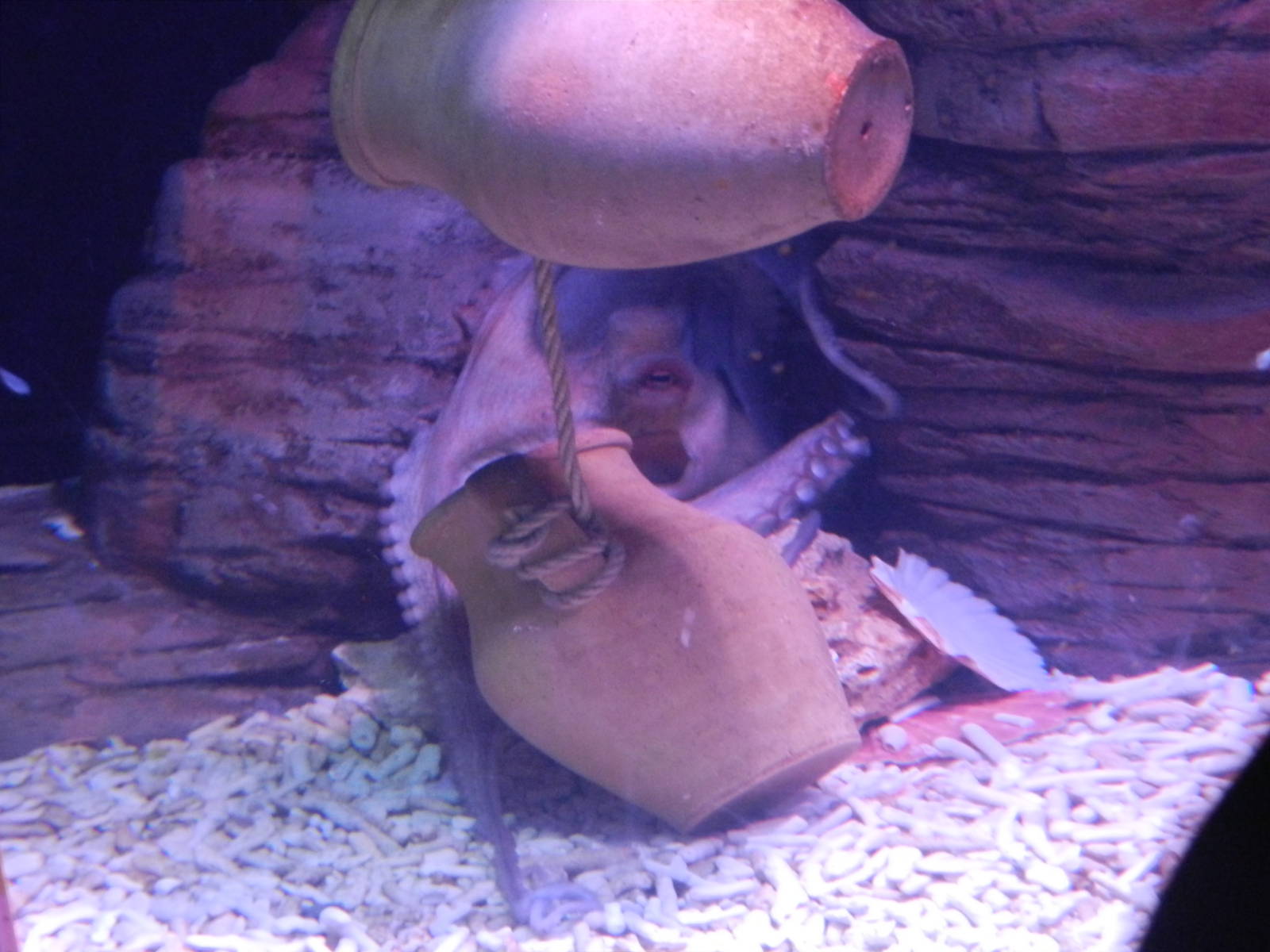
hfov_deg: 32.2
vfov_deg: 24.4
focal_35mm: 60
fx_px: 2201
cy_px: 476
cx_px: 635
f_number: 4.6
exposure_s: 1/13
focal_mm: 10.7
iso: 560
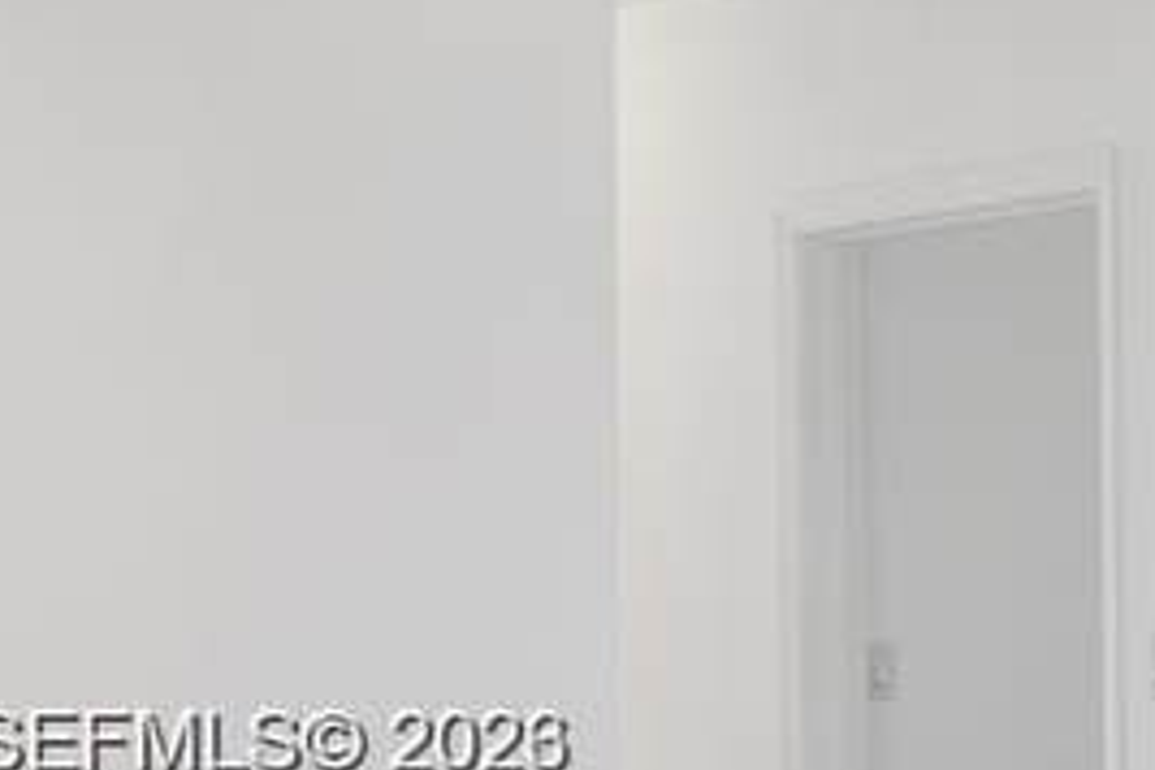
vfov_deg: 18.5
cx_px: 2258
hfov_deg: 18.8
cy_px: 748
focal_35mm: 72
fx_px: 2310
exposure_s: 1/5
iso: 125
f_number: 8
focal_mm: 15
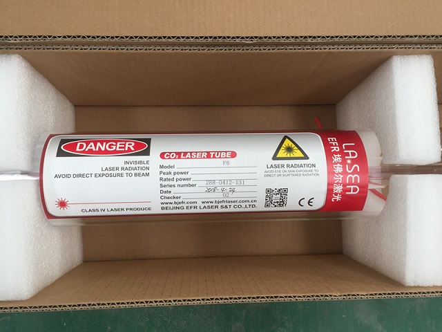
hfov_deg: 61.7
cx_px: 221
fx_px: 370
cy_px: 166
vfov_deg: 48.2
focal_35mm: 29
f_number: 2.2
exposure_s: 1/100
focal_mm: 4.15
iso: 50
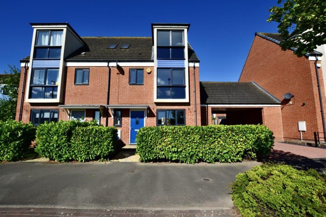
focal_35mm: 15
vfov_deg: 77.3
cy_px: 108
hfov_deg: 100.4
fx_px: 136
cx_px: 163
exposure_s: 1/500
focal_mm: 10
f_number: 11
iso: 320
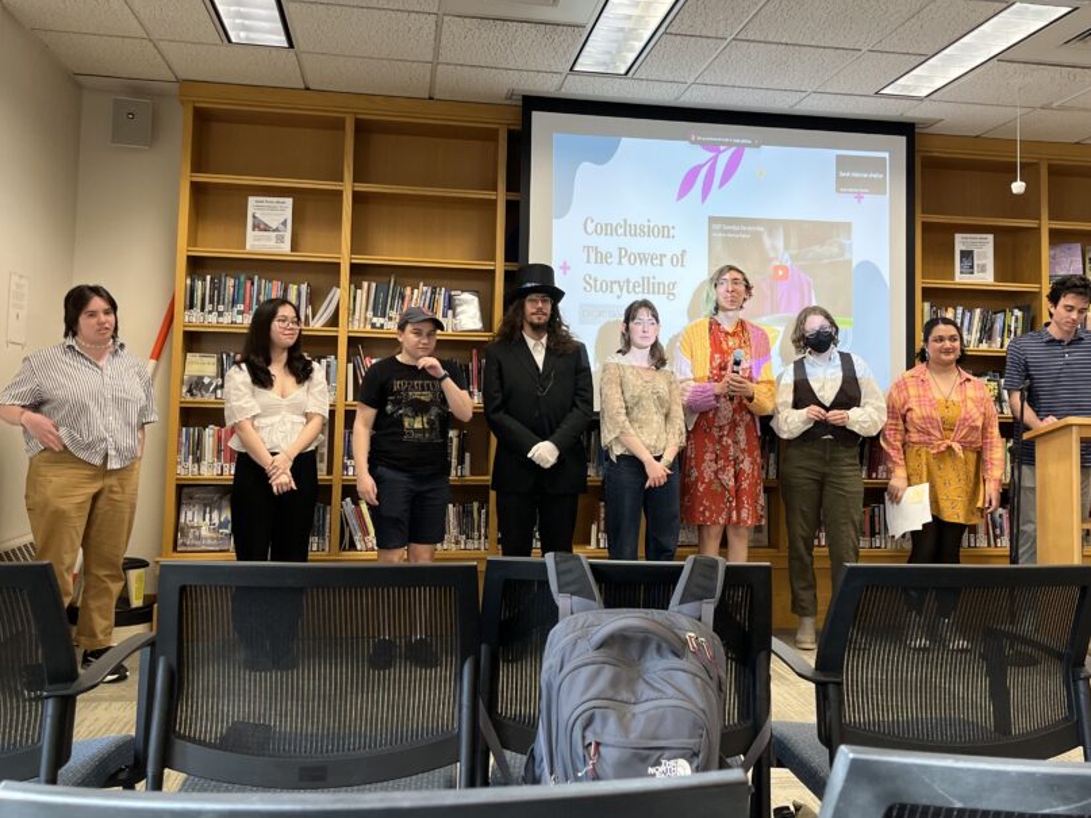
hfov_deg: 55.3
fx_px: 1040
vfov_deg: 42.8
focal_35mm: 33
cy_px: 333
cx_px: 593
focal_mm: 5.1
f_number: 1.6
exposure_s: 1/120
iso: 100
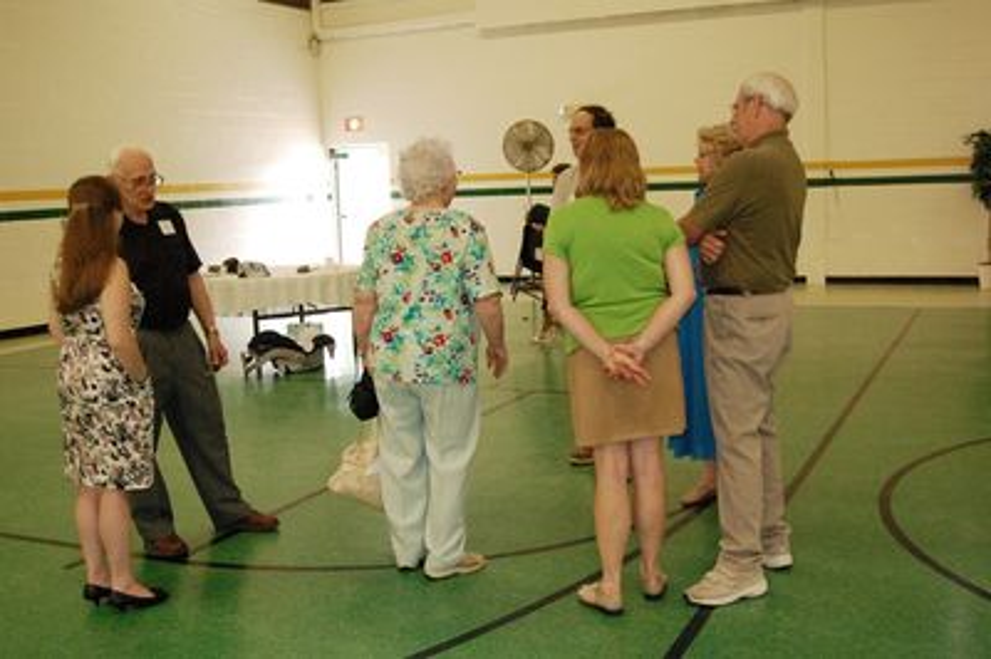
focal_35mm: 39
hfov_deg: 49.6
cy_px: 330
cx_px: 496
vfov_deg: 34.2
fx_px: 1073
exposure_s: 1/80
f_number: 5
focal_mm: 26
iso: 1600
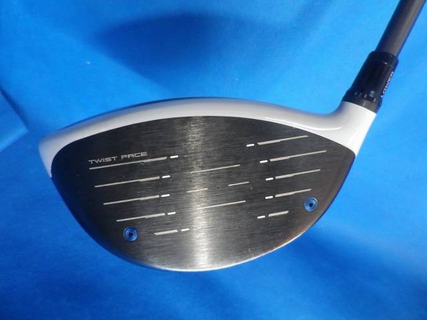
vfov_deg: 54.9
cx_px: 214
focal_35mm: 25
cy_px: 160
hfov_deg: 69.4
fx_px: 308
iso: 400
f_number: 3.5
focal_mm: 4.5
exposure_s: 1/30
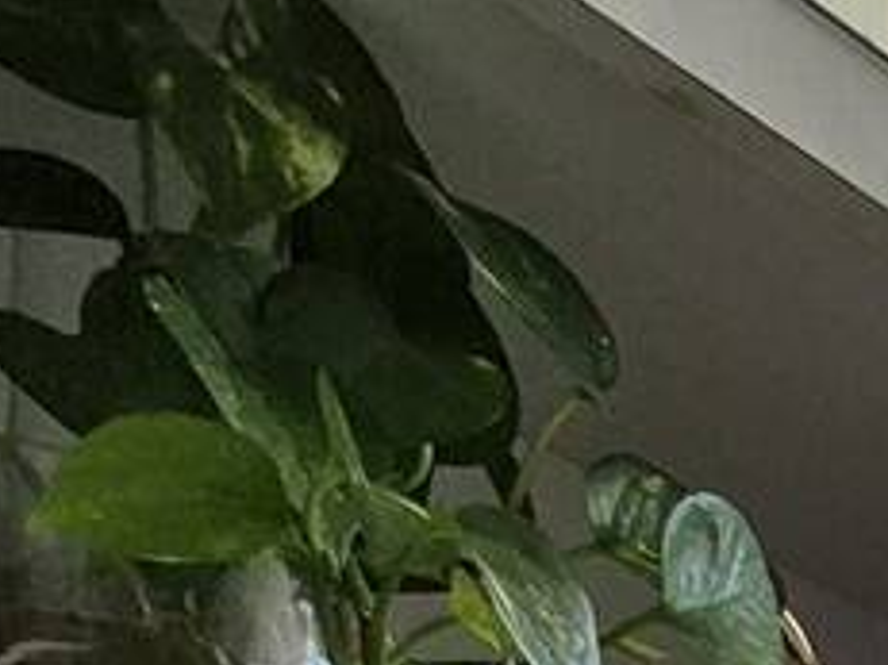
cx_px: 2214
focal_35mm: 81
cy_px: 1887
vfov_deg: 11.8
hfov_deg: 14.3
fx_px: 2077
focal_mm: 1.74
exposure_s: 1/120
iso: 50
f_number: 2.2
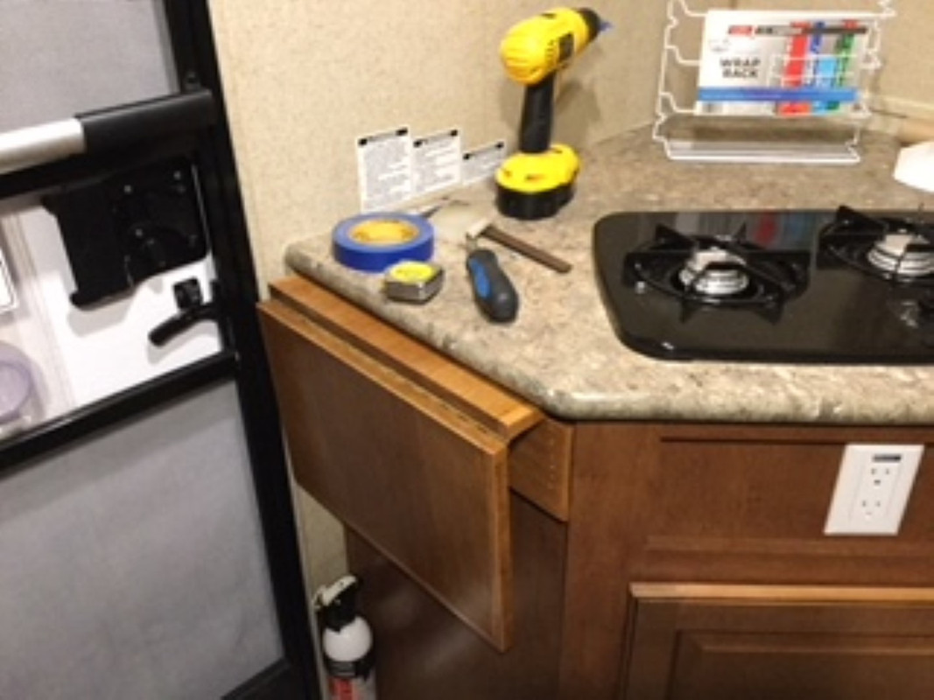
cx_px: 467
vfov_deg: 45.4
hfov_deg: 58.4
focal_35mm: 31
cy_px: 350
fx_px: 836
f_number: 2.4
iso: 400
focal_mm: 3.3
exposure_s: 1/15
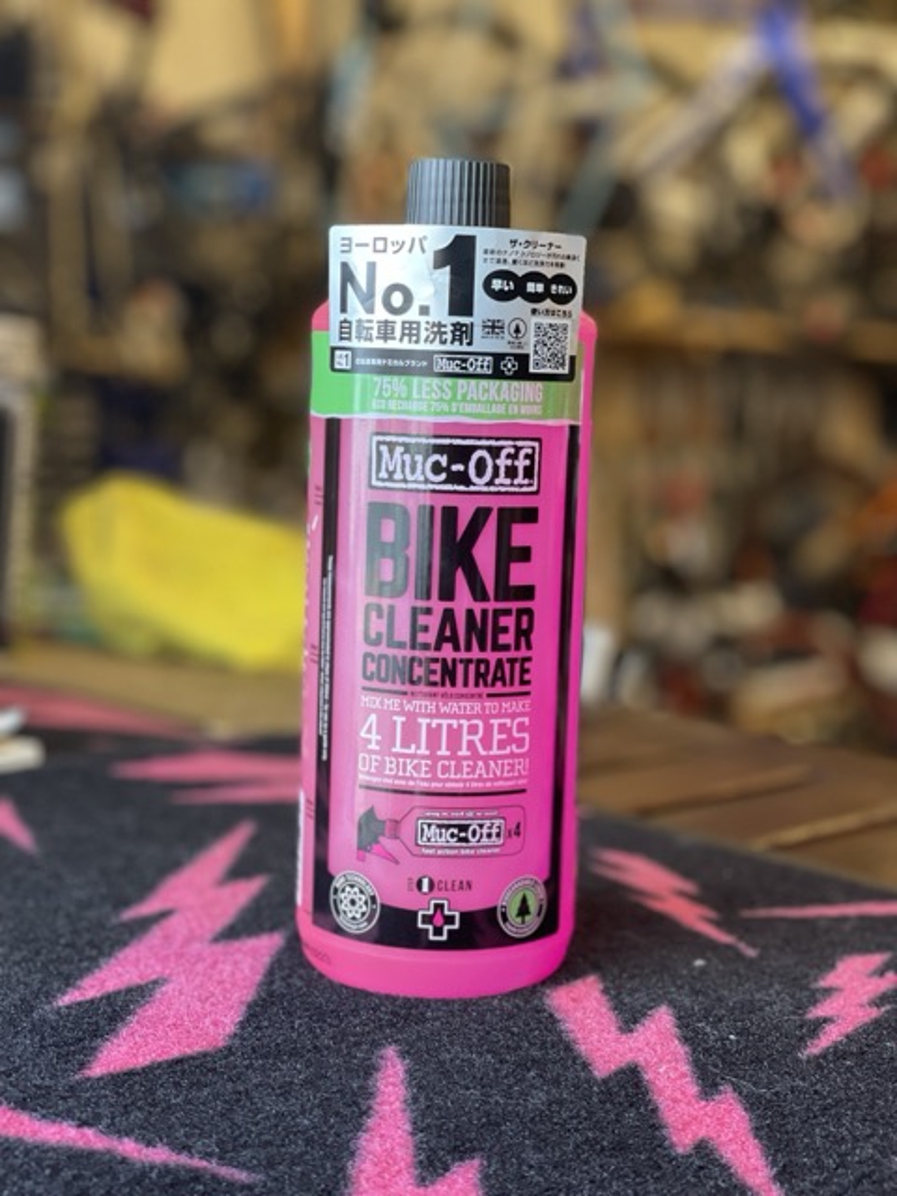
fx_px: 1797
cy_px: 598
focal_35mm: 52
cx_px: 448
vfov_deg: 36.8
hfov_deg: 28.0
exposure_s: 1/120
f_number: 2
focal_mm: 6
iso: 160
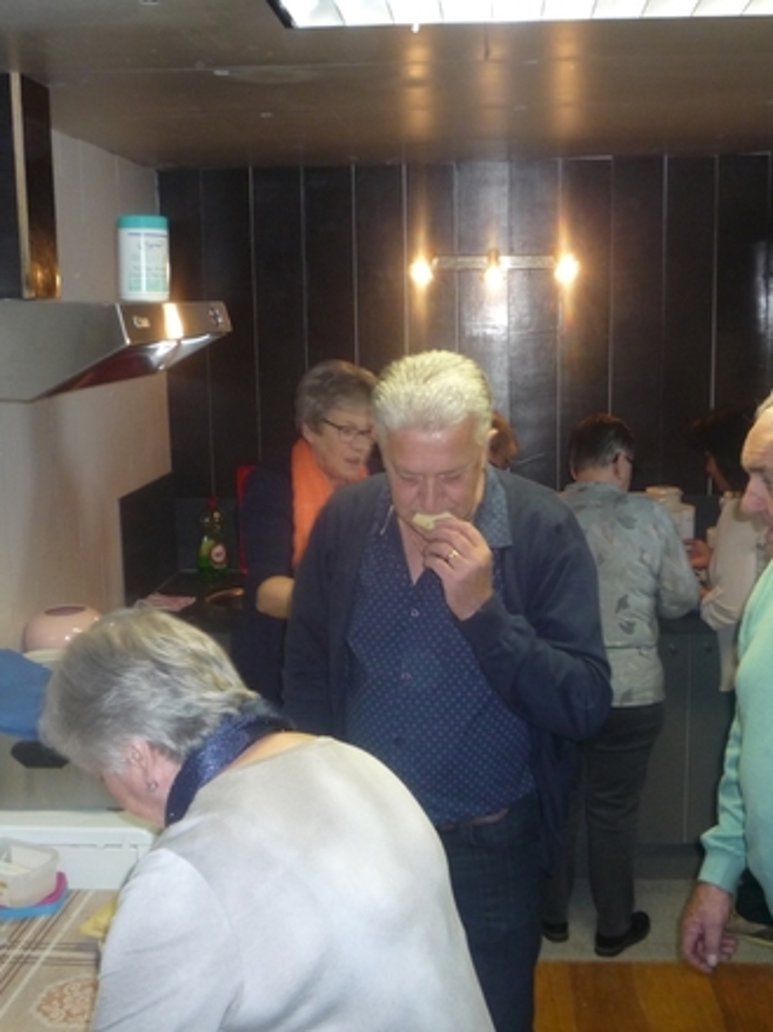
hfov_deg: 35.1
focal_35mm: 41
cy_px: 512
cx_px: 409
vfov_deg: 45.8
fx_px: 1221
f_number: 3.3
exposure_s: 1/30
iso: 200
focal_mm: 5.2
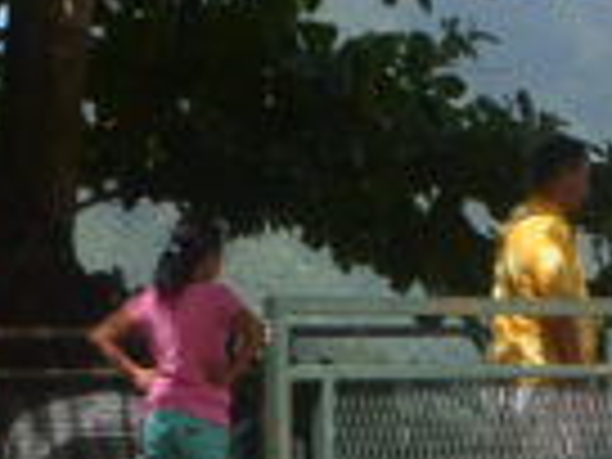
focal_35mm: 261
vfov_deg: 5.6
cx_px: 441
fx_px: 4614
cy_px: -216
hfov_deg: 7.6
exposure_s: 1/200
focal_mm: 24
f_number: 9
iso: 100
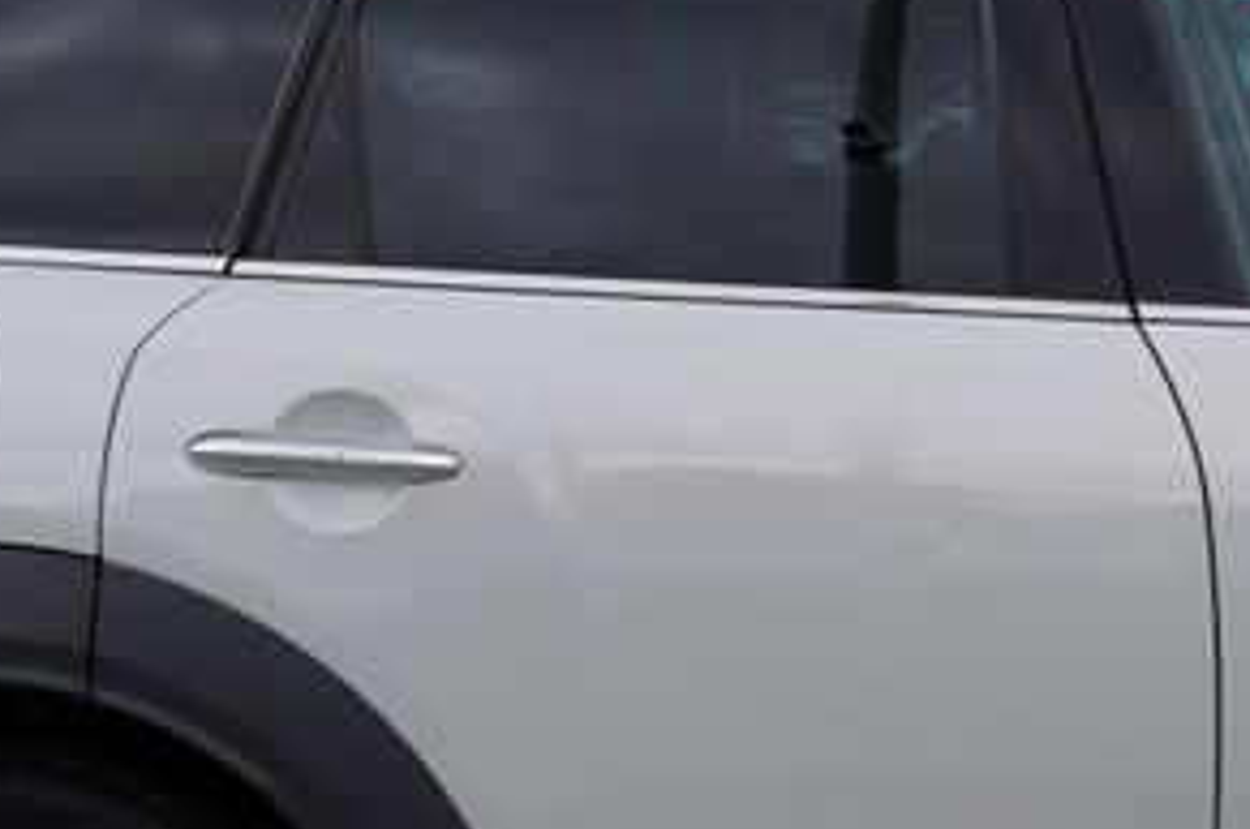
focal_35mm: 102
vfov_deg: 13.3
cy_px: 258
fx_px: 3536
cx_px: 1375
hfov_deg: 19.2
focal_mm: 29
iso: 100
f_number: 5
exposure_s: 1/100
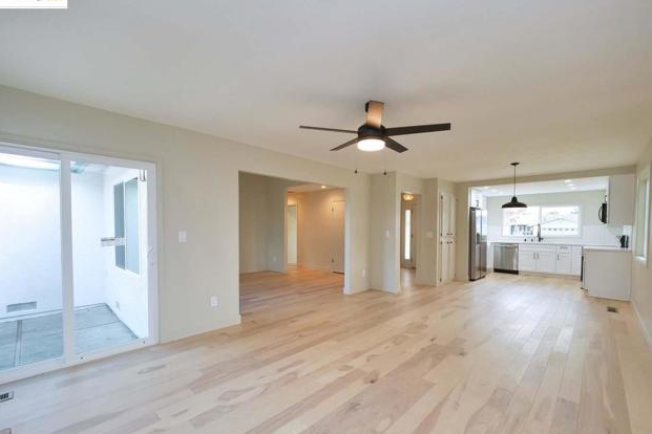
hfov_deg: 100.4
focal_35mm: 15
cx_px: 330
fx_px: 272
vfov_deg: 77.2
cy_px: 236
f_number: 4
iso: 800
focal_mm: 7
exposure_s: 1/160
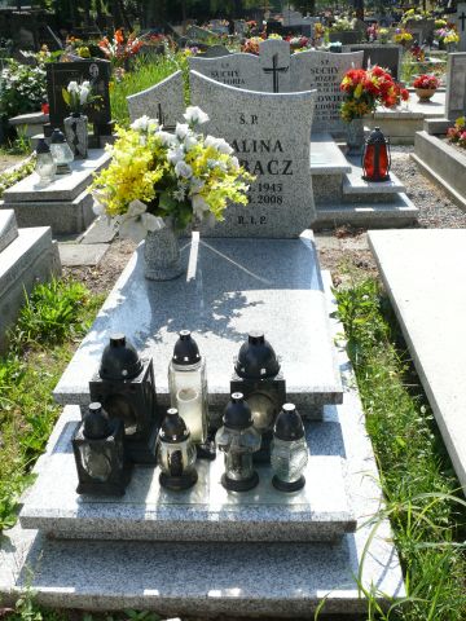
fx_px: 628
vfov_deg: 52.6
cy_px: 310
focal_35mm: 35
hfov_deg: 40.7
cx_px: 233
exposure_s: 1/250
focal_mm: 7.4
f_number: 5.6
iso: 100
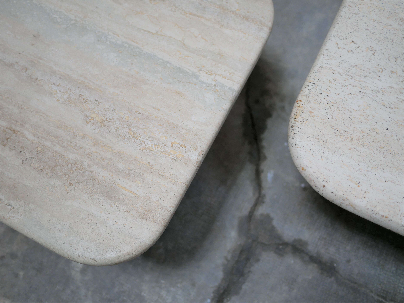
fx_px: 467
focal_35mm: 40
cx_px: 202
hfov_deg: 46.8
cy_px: 152
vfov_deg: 36.0
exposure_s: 1/80
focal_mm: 20
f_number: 1.7
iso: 200
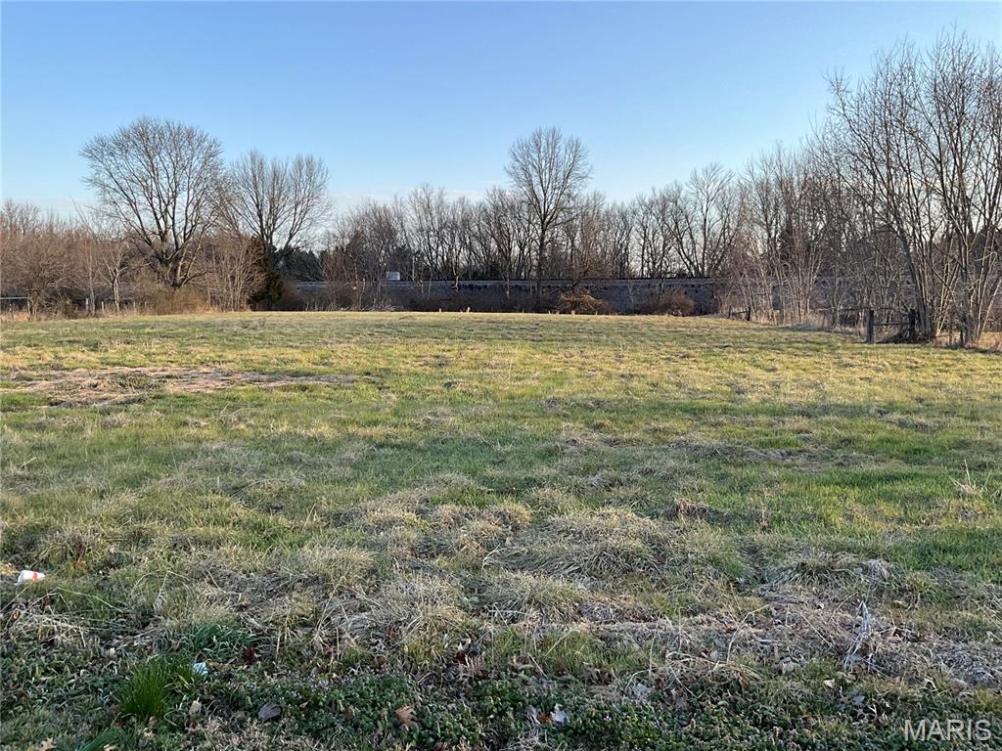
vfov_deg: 48.2
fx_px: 839
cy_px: 376
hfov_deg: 61.7
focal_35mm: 29
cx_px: 501
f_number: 1.8
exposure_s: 1/509
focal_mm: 3
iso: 25
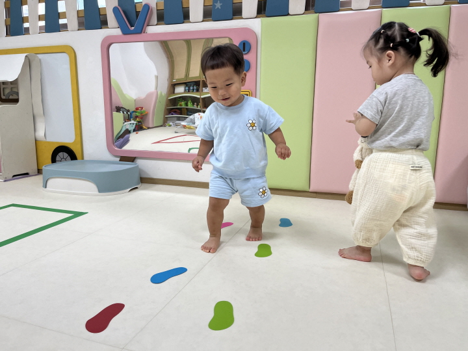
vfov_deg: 53.1
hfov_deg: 67.3
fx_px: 352
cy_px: 176
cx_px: 234
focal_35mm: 26
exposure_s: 1/120
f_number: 1.6
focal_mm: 5.1
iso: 50
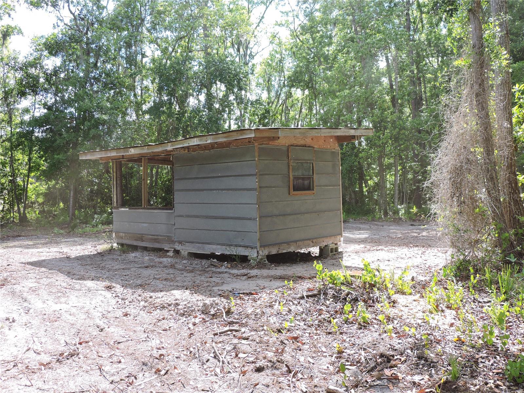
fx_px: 454
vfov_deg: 46.8
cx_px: 262
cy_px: 196
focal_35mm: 30
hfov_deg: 60.0
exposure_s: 1/200
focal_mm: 5.4
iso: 100
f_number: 3.1
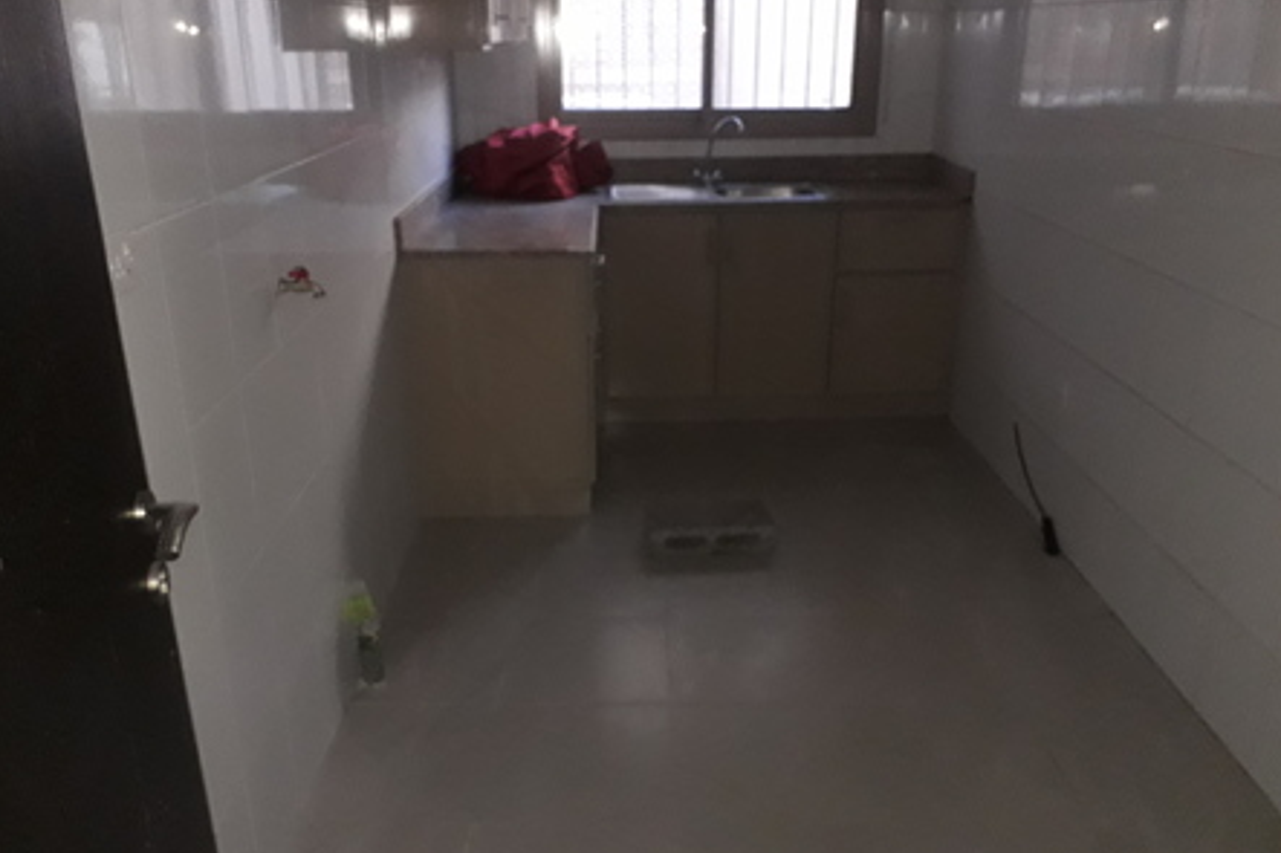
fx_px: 1031
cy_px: 441
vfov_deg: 44.9
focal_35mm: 29
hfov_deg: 63.7
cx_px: 626
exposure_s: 1/25
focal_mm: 3.6
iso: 320
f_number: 1.9
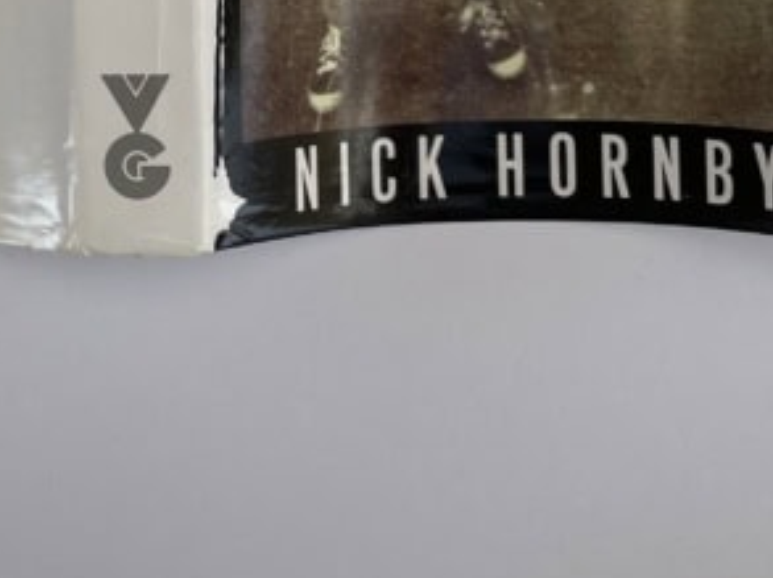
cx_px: 63
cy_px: -354
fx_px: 2030
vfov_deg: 14.8
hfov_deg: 21.1
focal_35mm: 91
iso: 32
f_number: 1.6
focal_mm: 4.2
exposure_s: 1/485
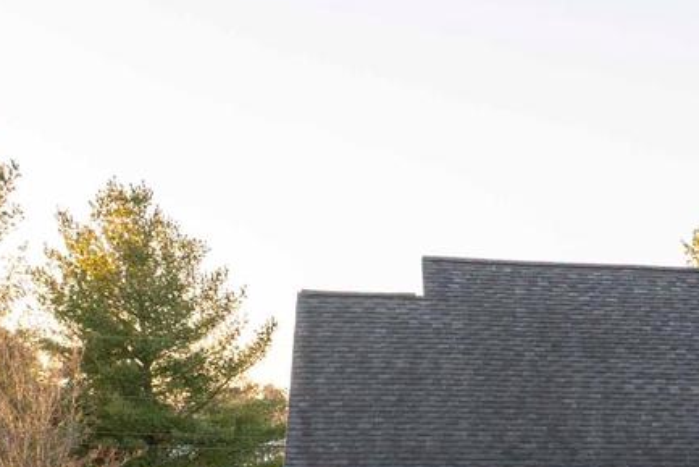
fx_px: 1612
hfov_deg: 22.0
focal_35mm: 83
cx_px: 910
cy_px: 819
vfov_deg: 14.6
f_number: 2.8
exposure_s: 1/640
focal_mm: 12.29
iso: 400
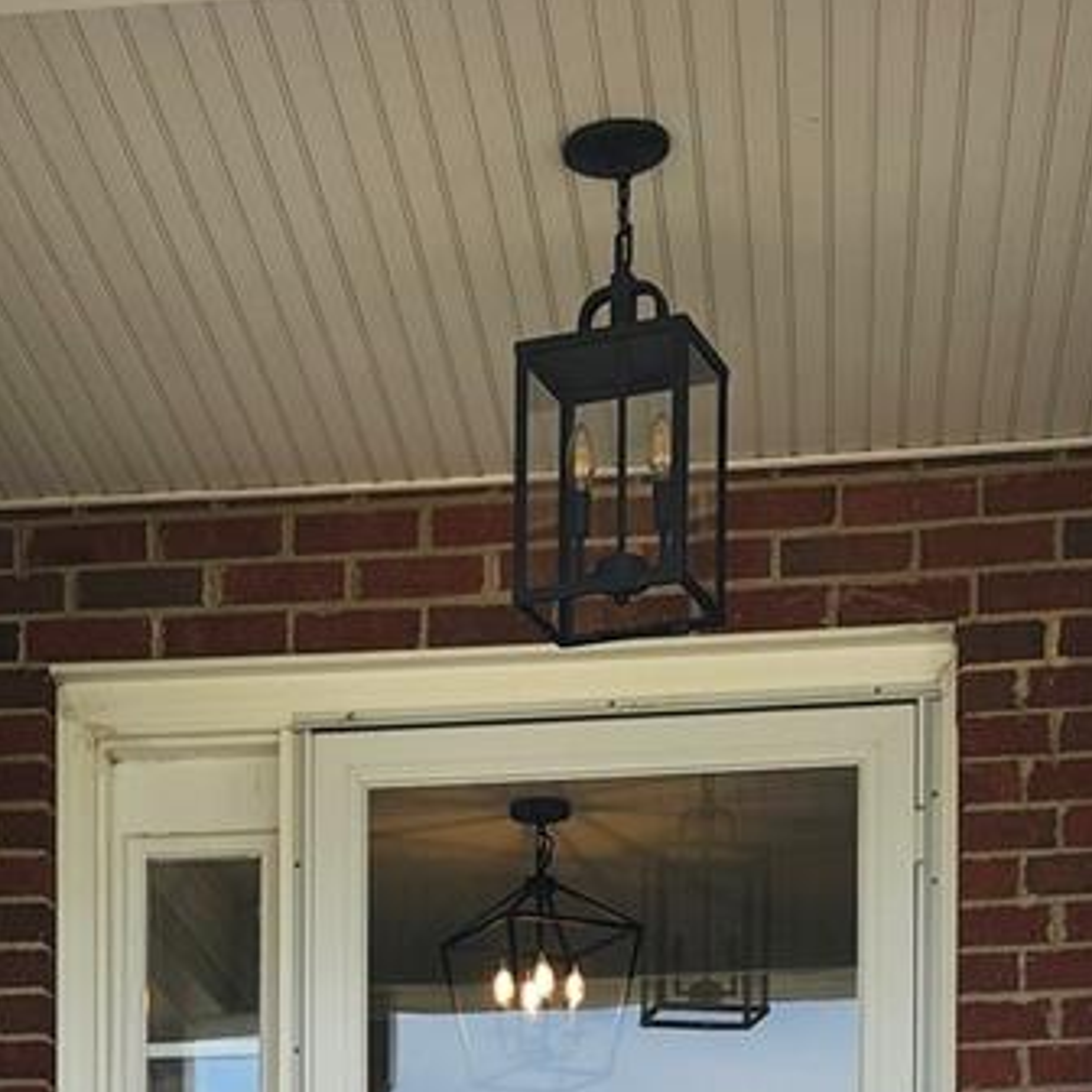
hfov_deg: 18.6
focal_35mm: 93
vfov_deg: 16.7
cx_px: 351
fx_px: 3319
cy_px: 1700
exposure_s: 1/516
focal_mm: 5.54
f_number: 1.8
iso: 25
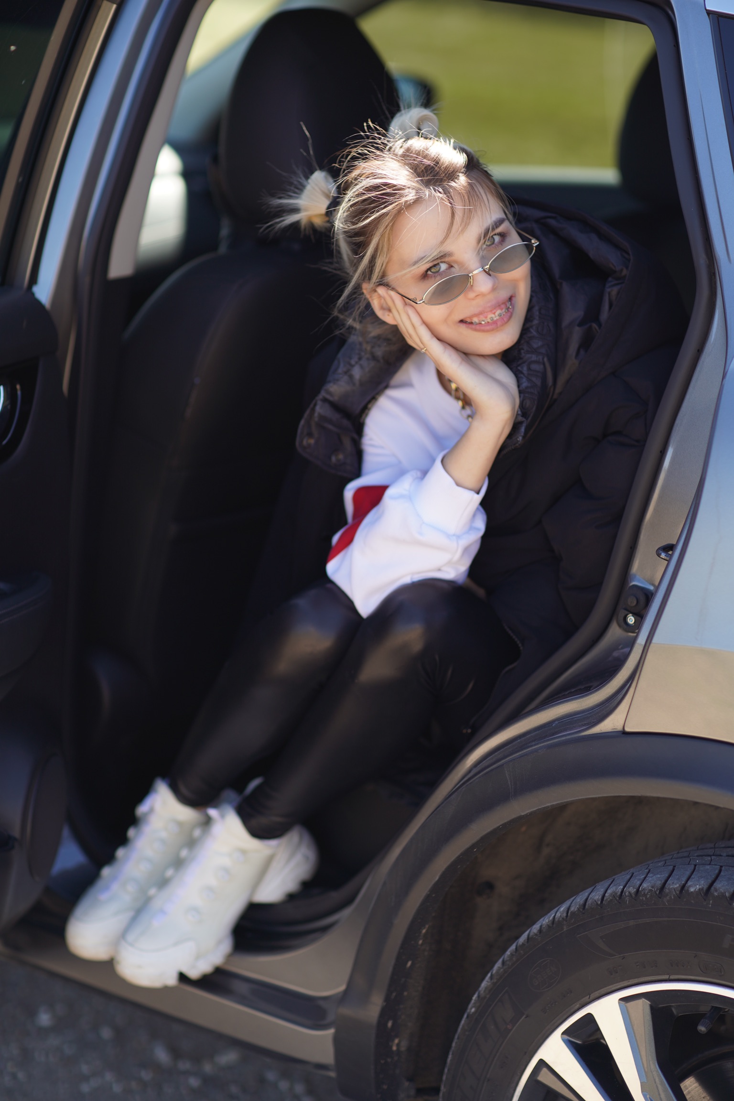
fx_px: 2599
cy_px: 550
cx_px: 367
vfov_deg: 23.9
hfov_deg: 16.1
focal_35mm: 85
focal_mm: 85
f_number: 2.2
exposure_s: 1/640
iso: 100
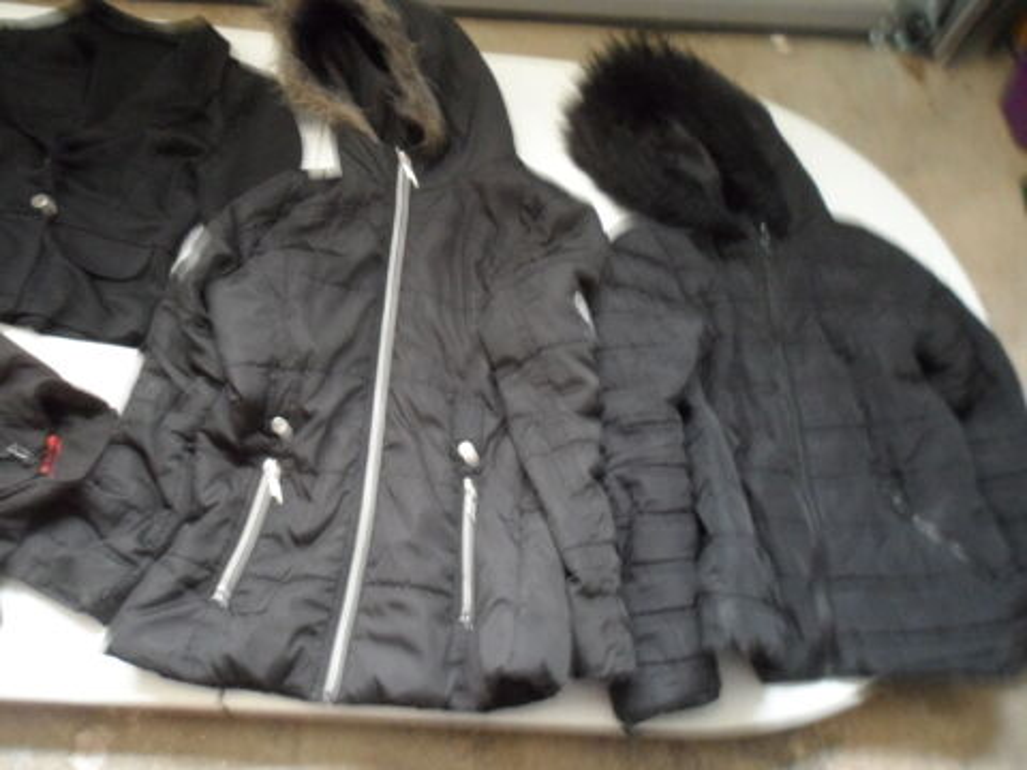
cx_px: 514
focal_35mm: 26
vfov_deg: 53.1
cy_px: 385
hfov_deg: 67.3
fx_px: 771
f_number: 3.3
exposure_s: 1
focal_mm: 4.9
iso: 400
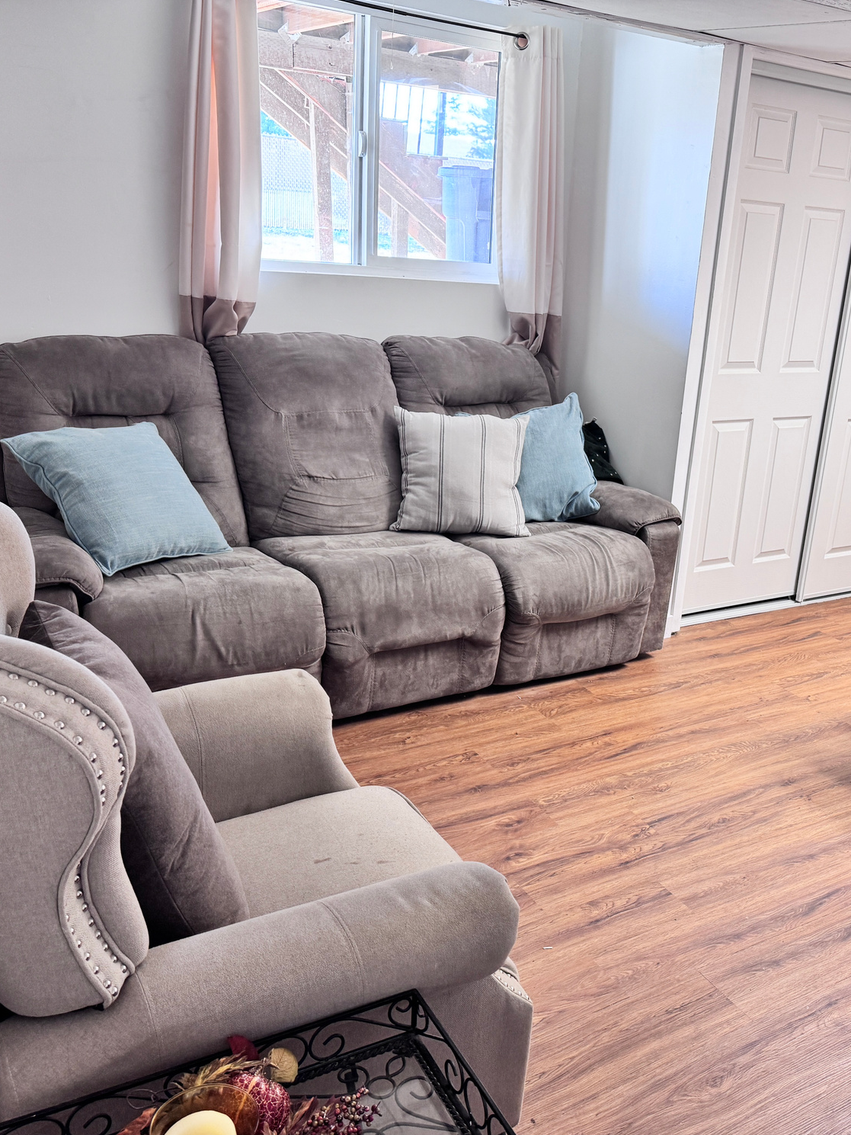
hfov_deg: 42.0
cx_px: 612
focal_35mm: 33
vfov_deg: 55.3
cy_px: 581
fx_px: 1082
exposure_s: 1/60
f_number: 1.78
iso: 160
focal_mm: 6.76
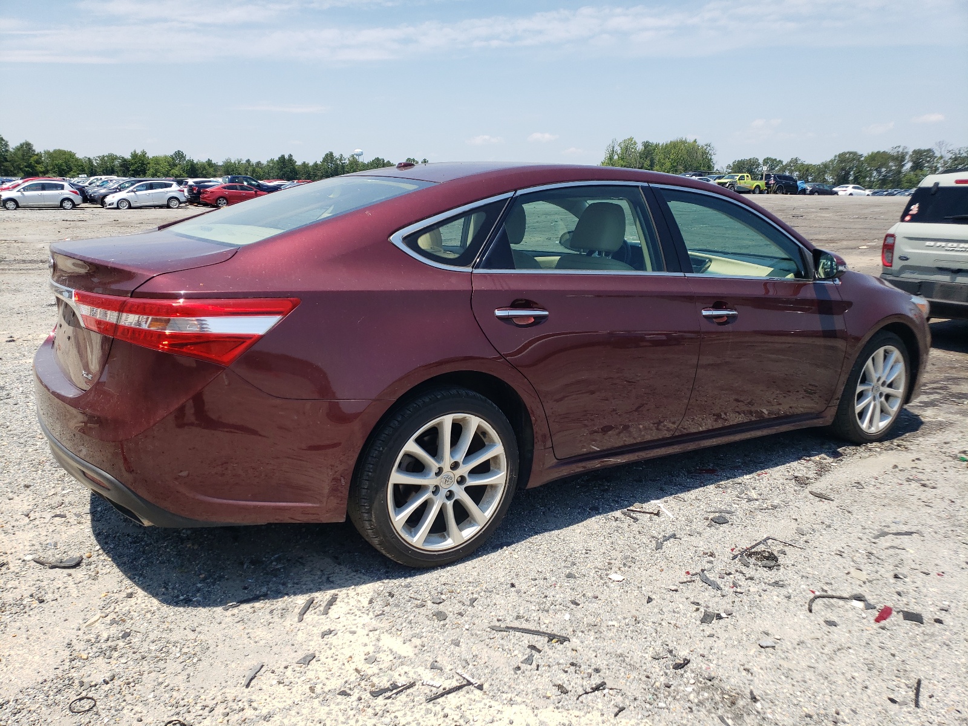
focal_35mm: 26
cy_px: 363
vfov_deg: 53.1
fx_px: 727
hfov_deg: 67.3
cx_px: 484
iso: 50
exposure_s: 1/2500
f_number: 1.5
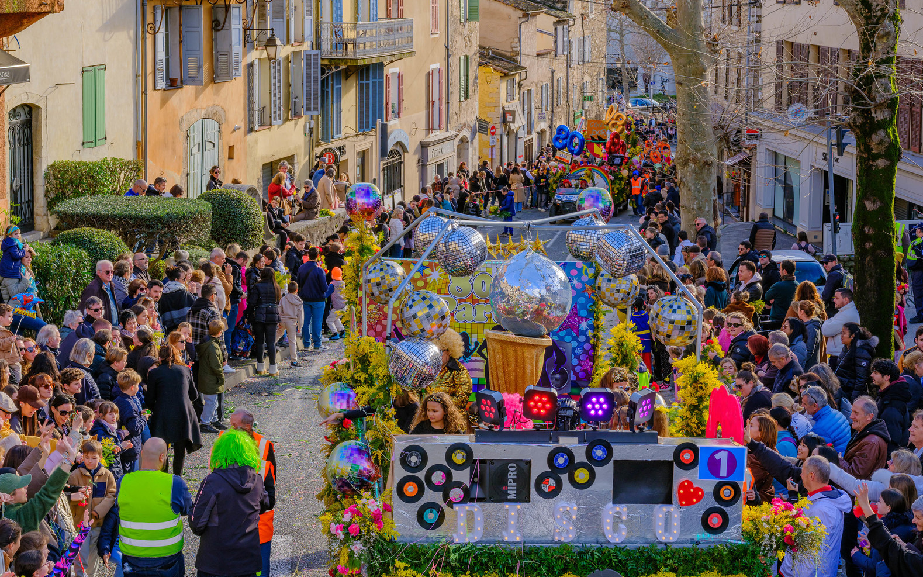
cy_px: 339
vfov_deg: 20.6
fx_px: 1585
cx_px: 463
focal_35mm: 63
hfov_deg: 32.5
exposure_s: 1/100
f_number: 11
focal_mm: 55
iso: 320
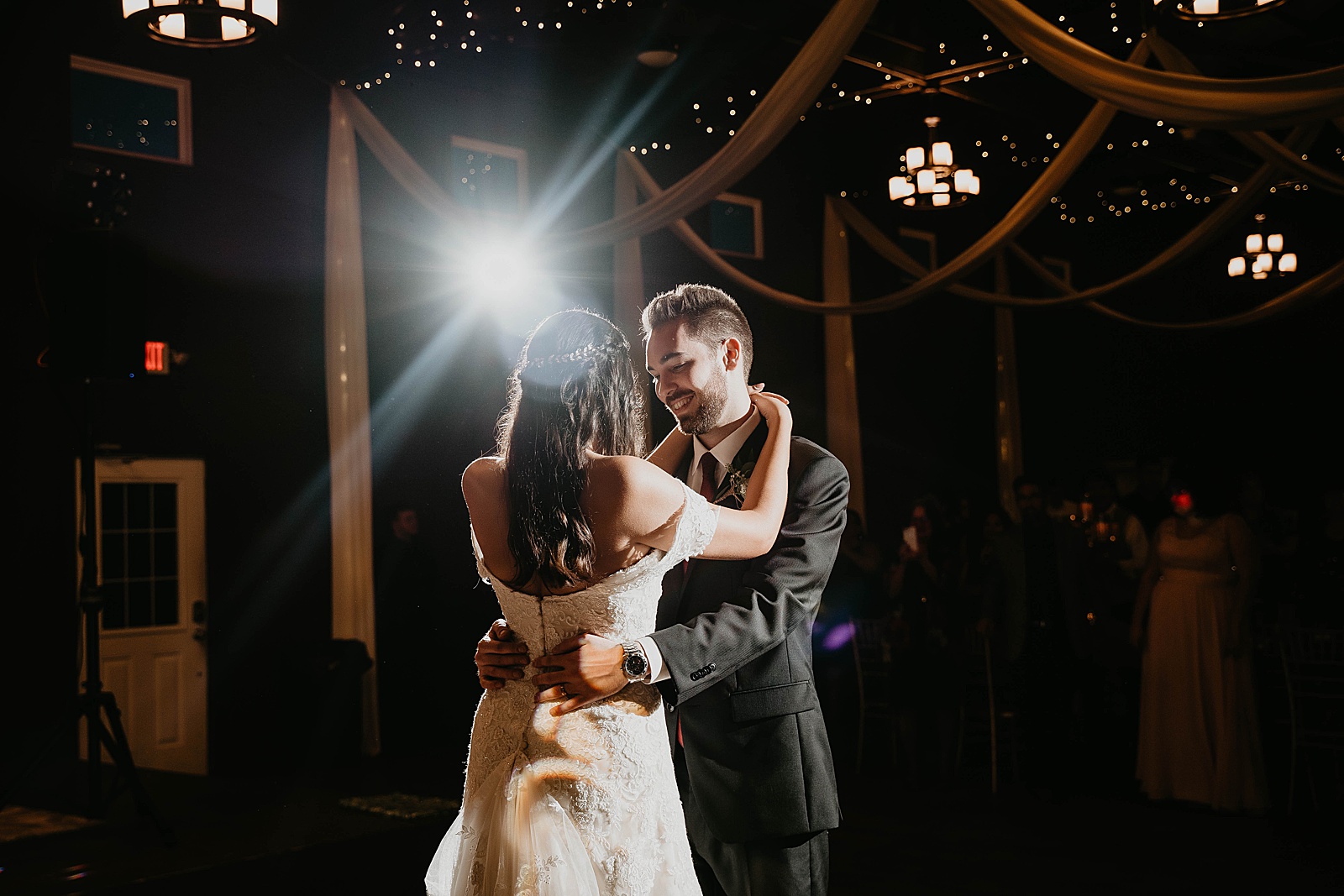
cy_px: 448
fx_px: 1643
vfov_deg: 30.5
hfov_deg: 44.5
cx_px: 672
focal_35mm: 44
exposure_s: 1/250
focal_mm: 44
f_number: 3.5
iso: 800
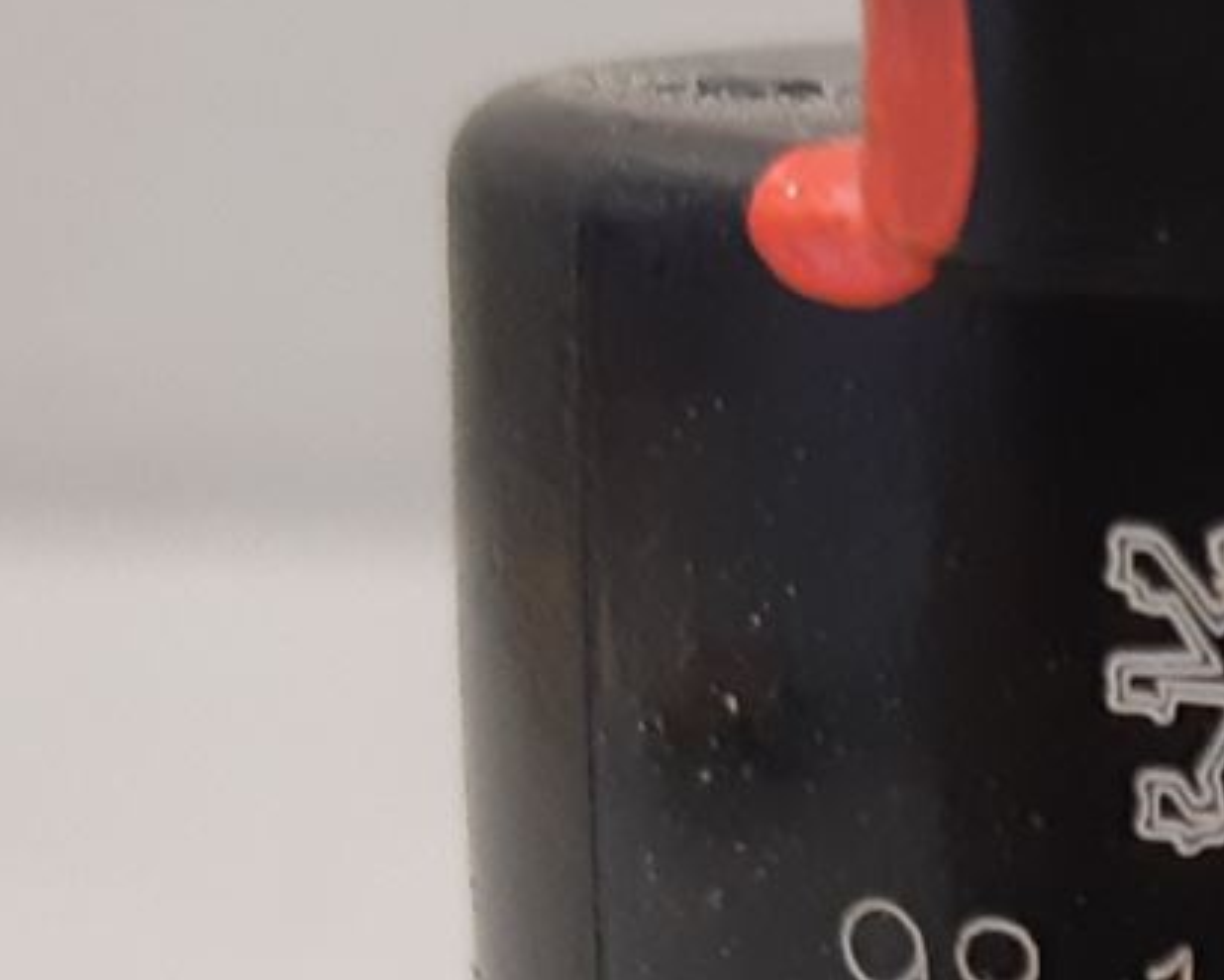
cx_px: 1658
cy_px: 1221
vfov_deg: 12.0
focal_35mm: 126
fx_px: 4567
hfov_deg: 14.5
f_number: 1.7
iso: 200
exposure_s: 1/50
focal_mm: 3.93
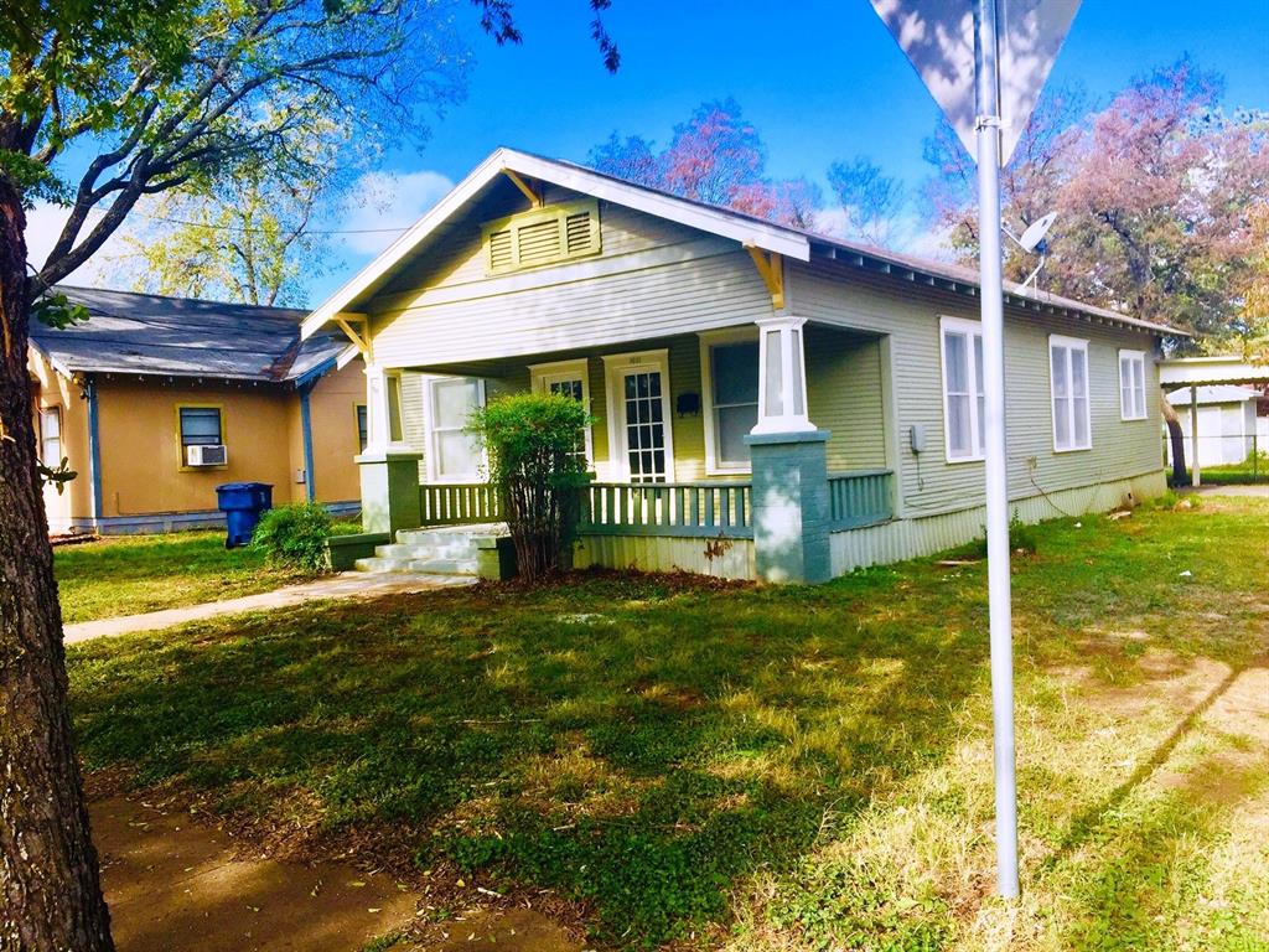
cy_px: 476
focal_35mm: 29
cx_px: 634
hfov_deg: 61.7
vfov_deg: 48.2
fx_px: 1063
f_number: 2.2
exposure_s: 1/1068
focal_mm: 4.15
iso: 32
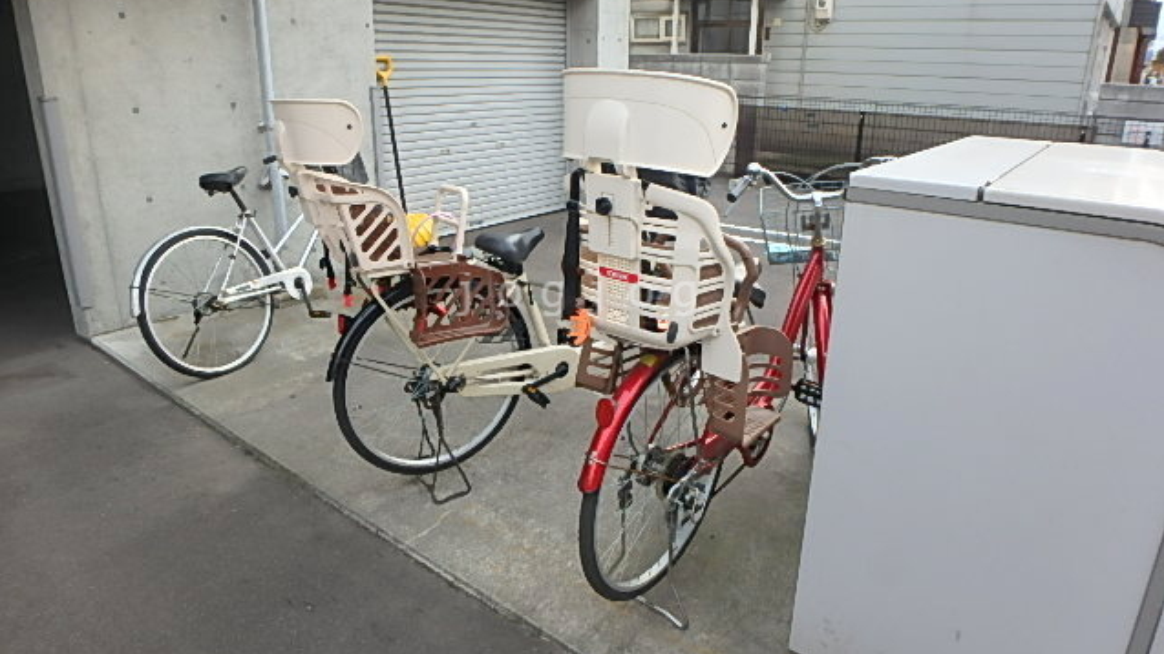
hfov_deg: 78.7
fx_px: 710
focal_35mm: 23
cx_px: 581
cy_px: 294
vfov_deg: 49.4
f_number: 3.5
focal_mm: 3.7
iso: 125
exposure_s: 1/125
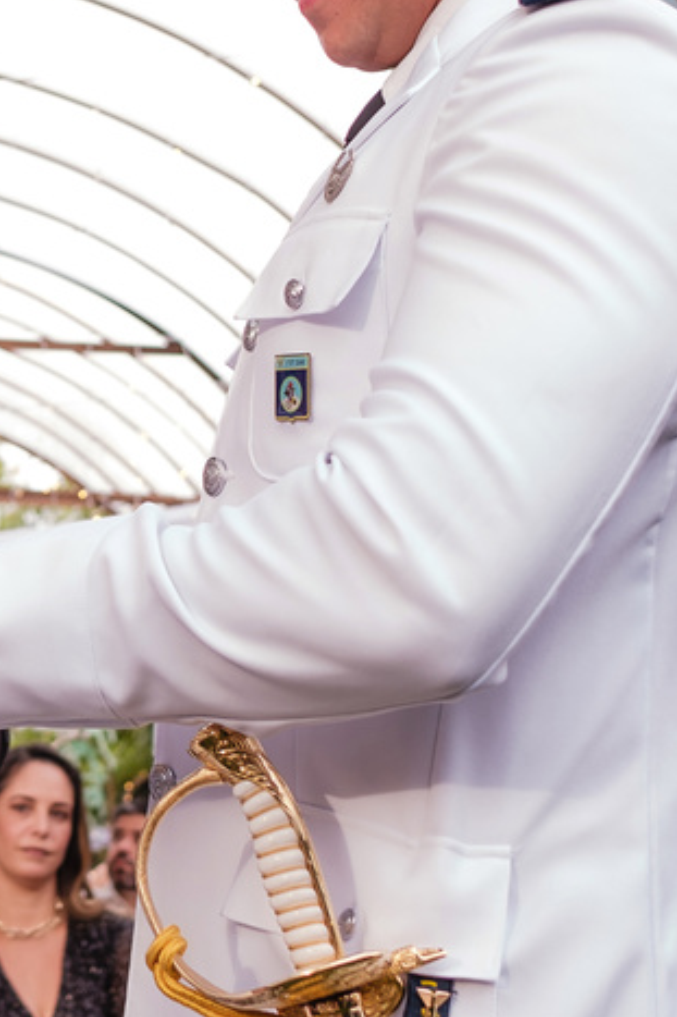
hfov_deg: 14.7
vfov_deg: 22.5
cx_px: -102
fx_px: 2540
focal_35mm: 90
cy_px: 279
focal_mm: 23
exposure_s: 1/100
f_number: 3.2
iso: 100
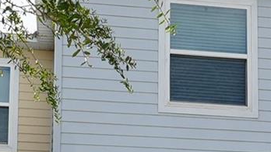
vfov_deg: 14.3
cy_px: 249
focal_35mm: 77
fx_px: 553
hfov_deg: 27.5
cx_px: 114
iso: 80
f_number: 5
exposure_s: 1/500
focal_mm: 11
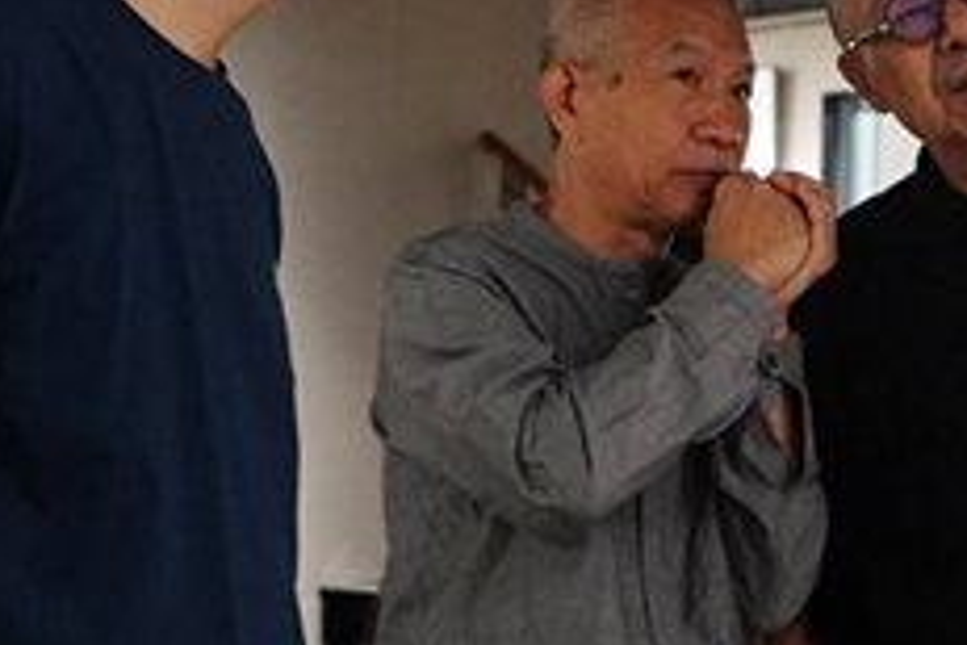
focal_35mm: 106
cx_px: 971
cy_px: 299
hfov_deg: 18.8
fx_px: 2847
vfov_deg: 12.9
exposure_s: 1/125
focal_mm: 35
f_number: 4
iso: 6400
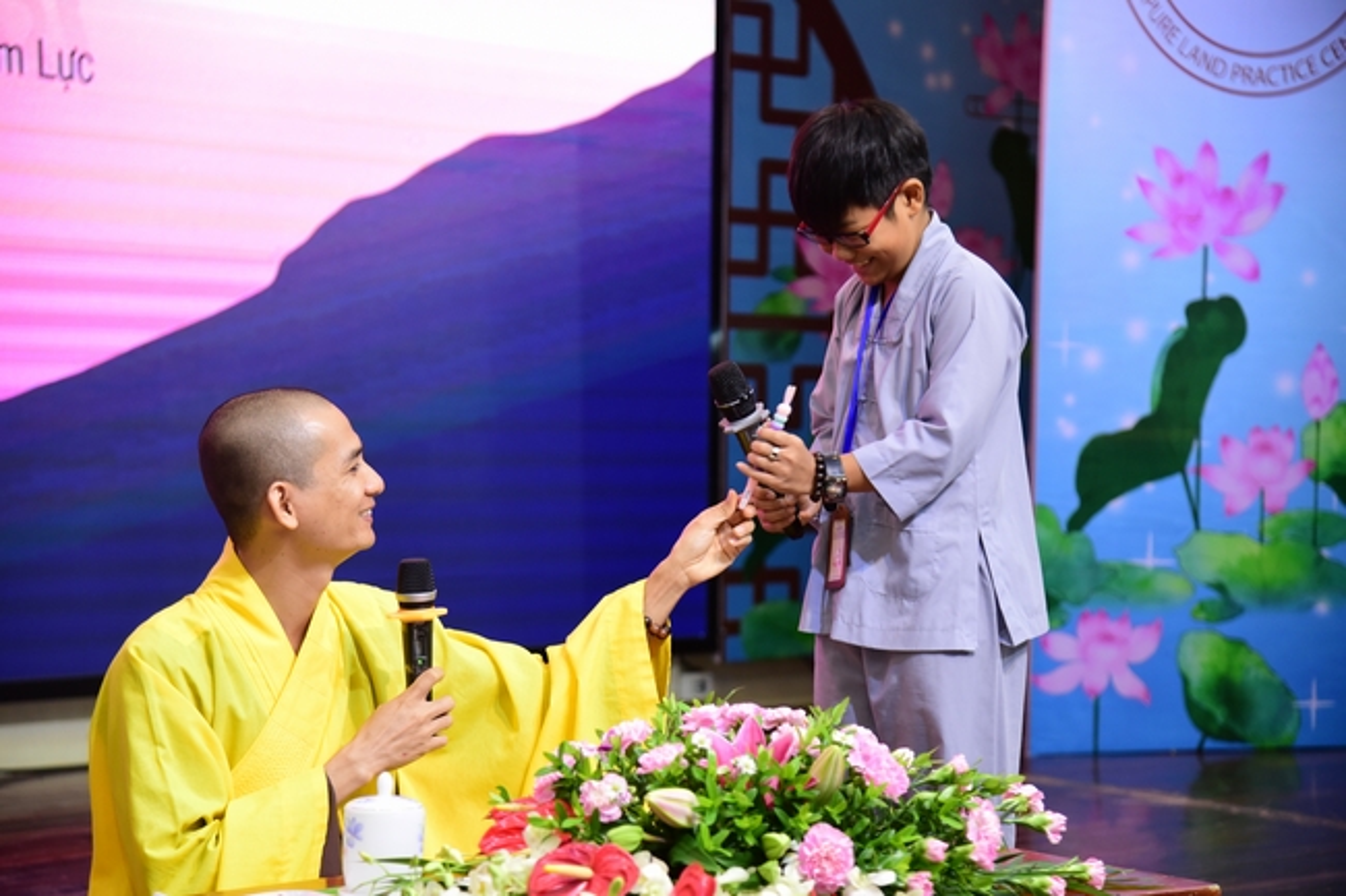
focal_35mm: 82
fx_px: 3065
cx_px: 673
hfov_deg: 24.8
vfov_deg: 16.6
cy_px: 448
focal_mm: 82
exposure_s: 1/125
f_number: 4
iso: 2000
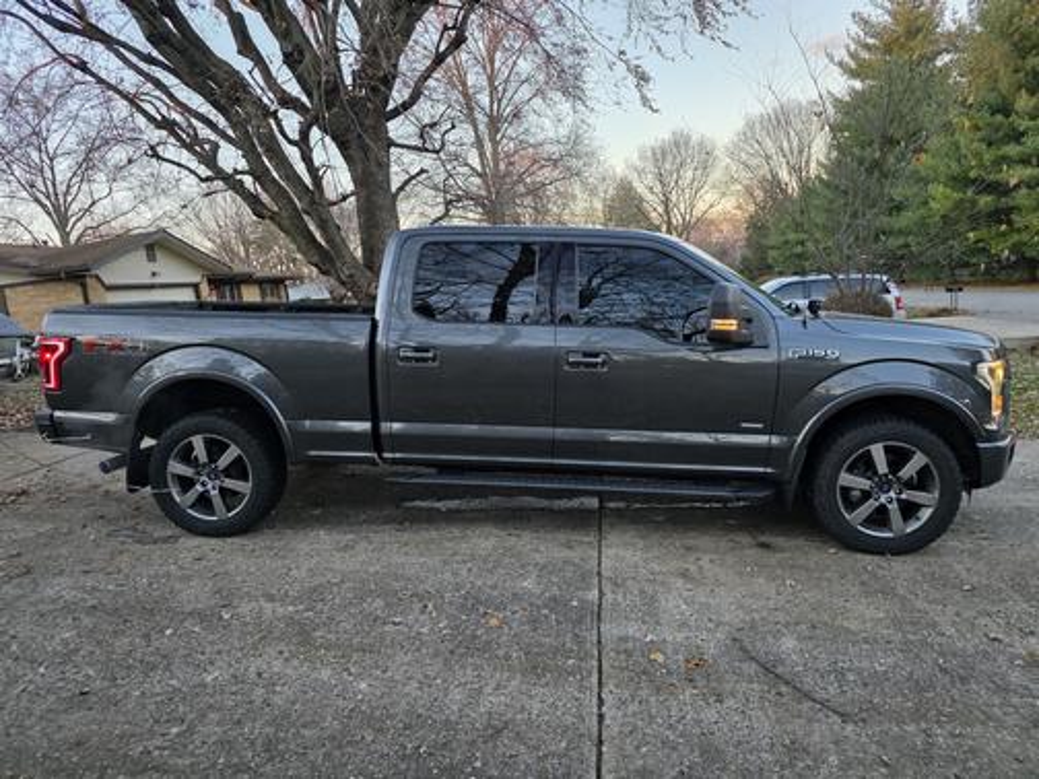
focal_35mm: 23
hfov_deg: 73.9
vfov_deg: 58.9
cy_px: 390
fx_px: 690
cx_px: 520
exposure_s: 1/180
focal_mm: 6.3
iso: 160
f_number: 1.7
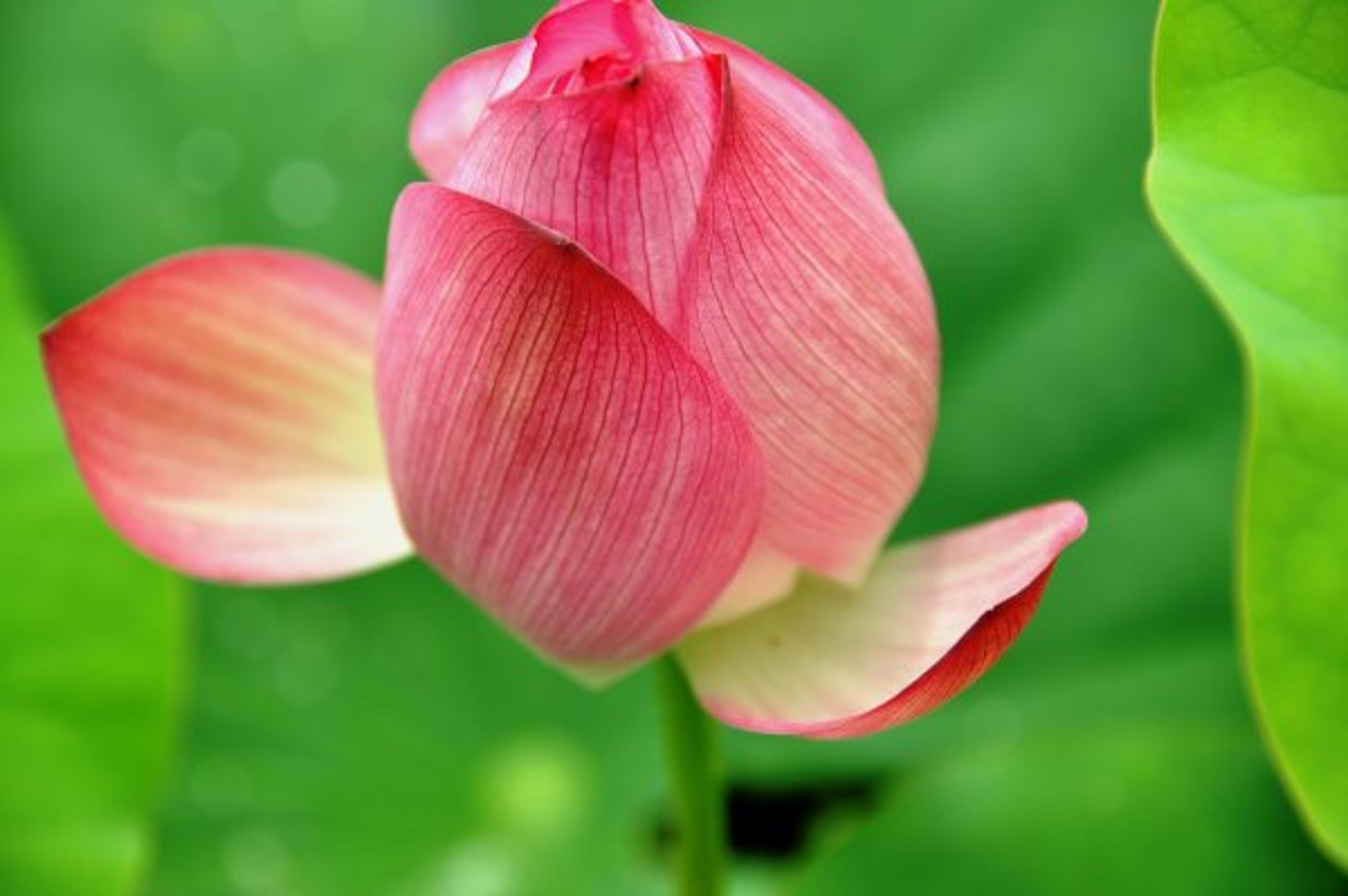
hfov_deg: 10.6
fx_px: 7295
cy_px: 448
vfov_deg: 7.0
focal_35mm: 195
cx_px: 674
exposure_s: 1/800
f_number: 8
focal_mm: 130
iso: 400
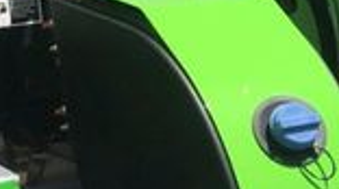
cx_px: 689
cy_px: 180
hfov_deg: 13.9
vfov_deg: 9.2
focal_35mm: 130
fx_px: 1166
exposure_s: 1/1399
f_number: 2.2
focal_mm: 4.15
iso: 25
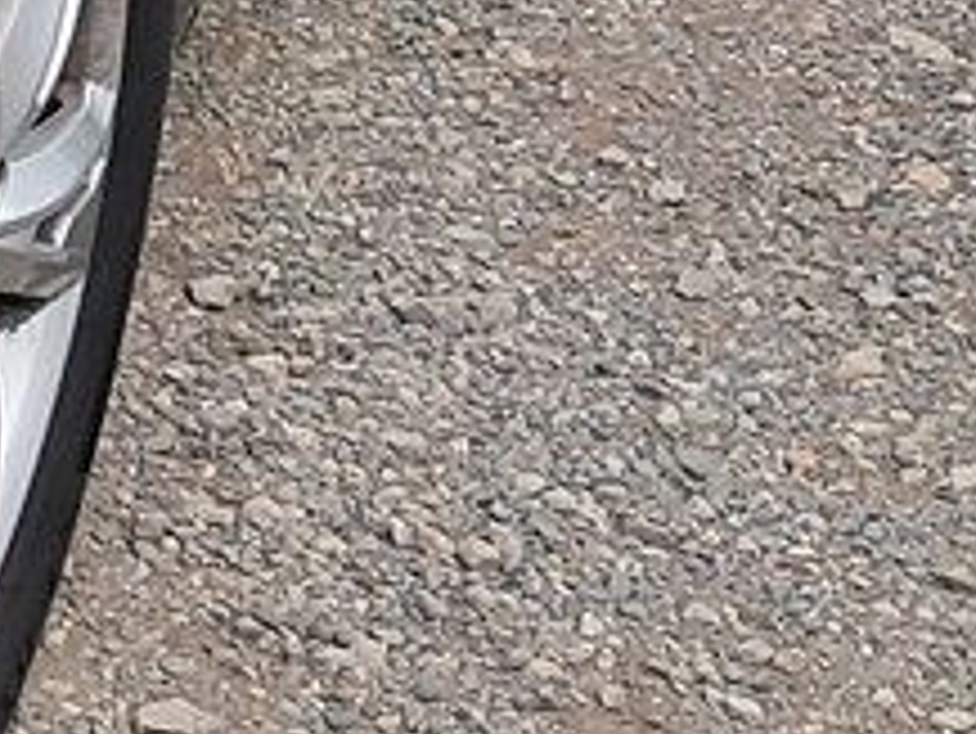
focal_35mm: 159
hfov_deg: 10.4
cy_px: -549
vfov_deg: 9.0
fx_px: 4485
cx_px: -1507
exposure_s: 1/100
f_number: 1.8
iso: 50
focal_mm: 4
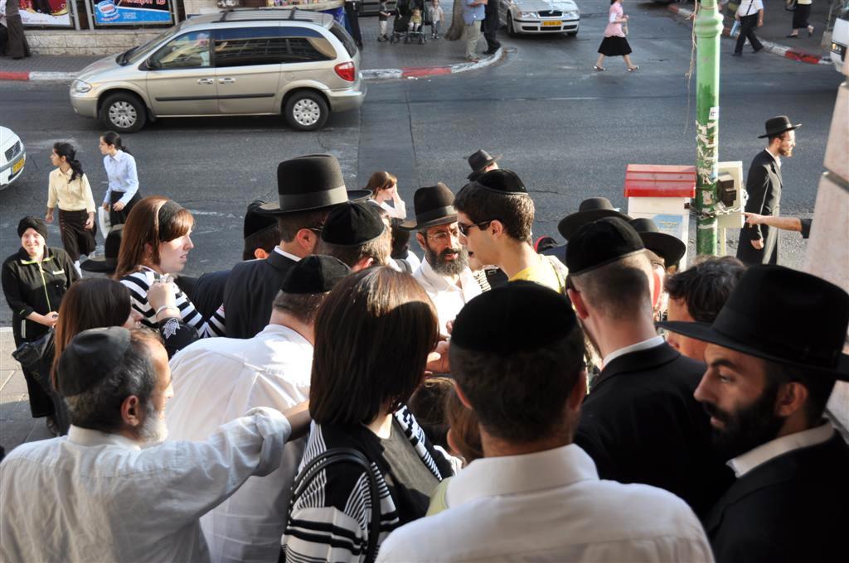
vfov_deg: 30.8
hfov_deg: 45.0
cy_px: 282
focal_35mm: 44
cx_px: 424
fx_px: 1025
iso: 200
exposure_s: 1/160
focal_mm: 29
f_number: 6.3
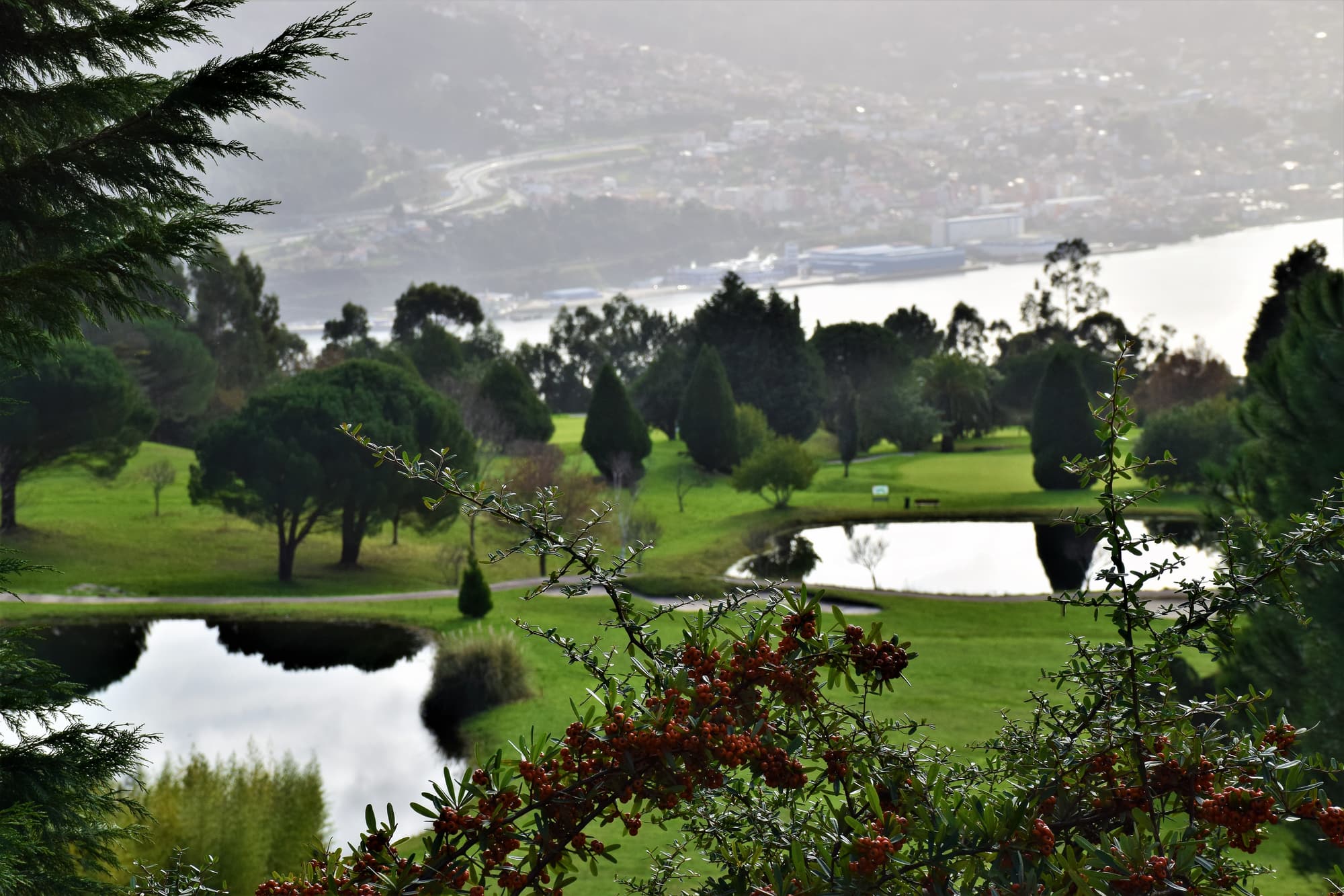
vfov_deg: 13.8
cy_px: 448
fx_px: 3695
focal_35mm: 99
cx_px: 672
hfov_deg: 20.6
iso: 400
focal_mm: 66
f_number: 11
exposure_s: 1/500
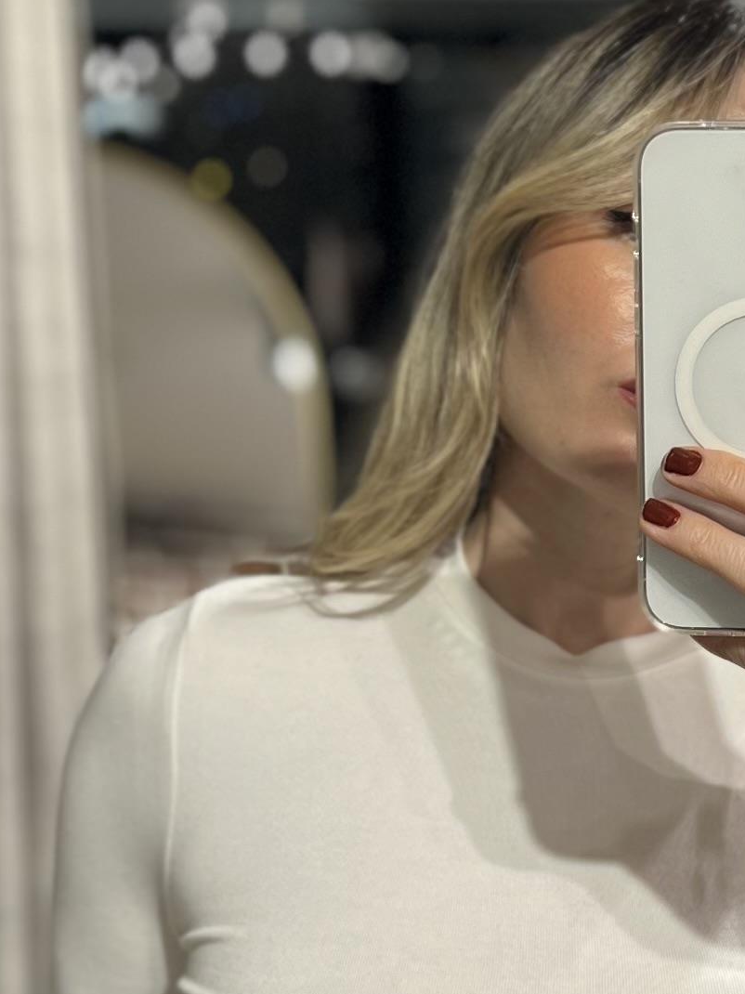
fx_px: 2813
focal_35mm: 98
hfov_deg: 14.9
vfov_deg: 20.0
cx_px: 652
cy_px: 547
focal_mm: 5.7
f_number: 1.5
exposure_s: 1/117
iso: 32
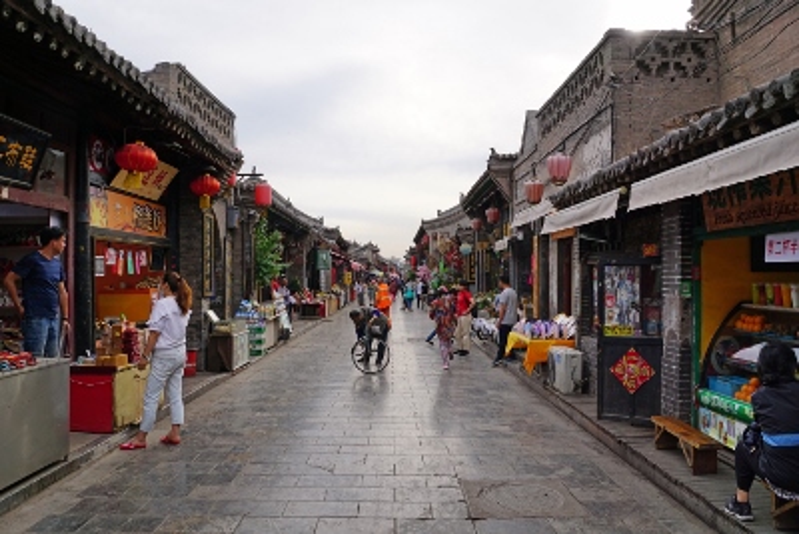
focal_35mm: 27
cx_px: 400
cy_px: 267
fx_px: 599
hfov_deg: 67.4
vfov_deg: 48.0
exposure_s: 1/125
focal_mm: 18
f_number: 9
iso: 100
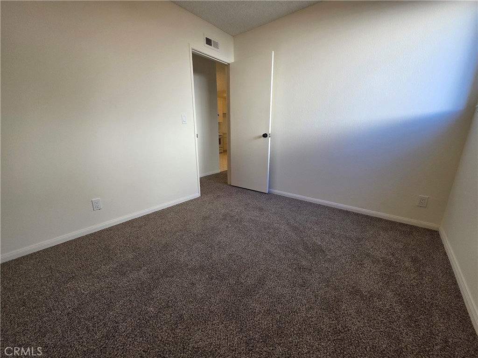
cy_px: 179
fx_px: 180
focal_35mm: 13
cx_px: 239
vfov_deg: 89.9
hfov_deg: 106.2
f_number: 1.9
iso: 80
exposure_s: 1/120
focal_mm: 2.2
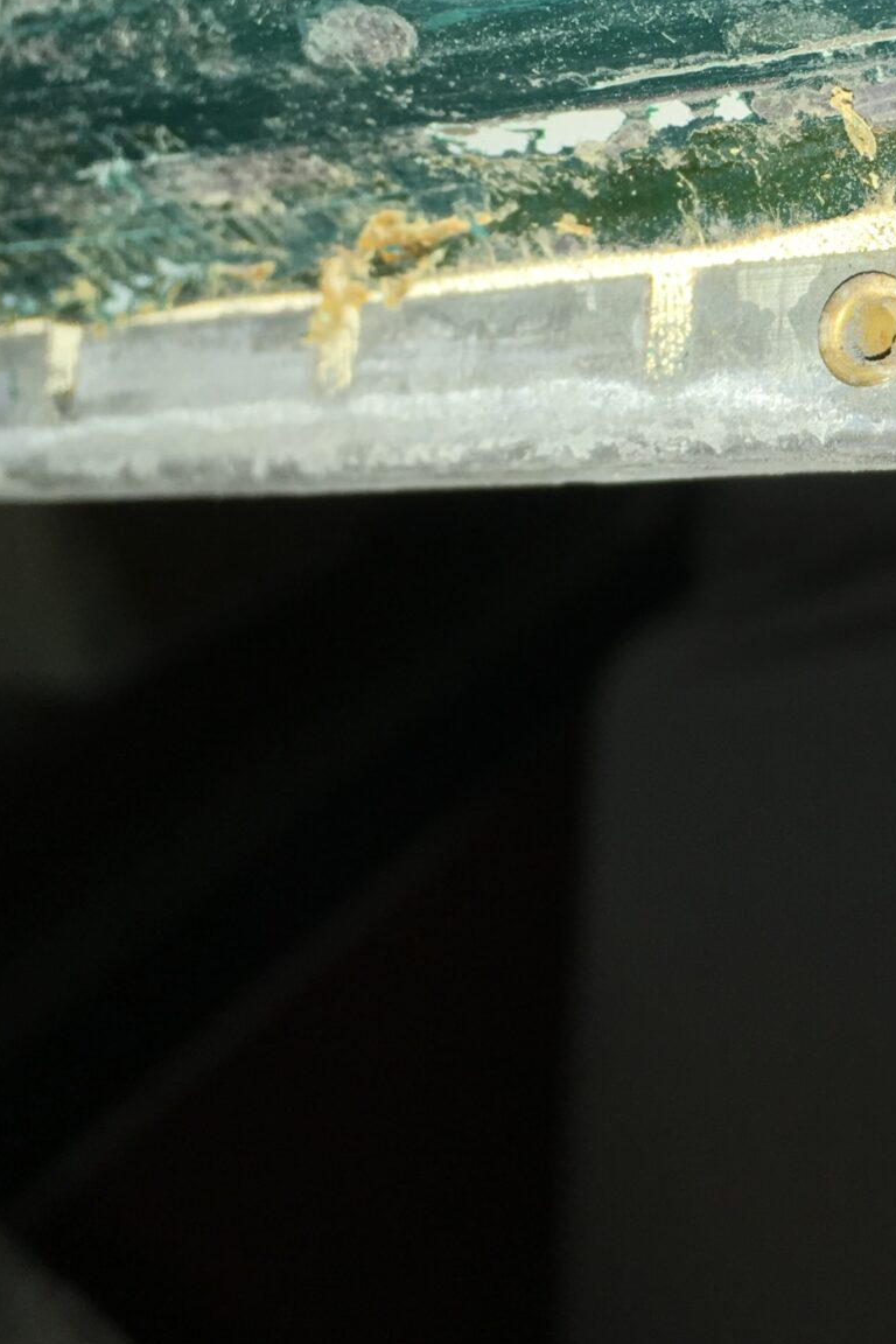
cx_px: 910
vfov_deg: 29.5
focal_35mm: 67
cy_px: 293
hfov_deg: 19.7
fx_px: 2501
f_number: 2.2
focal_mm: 4.15
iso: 25
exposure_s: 1/90
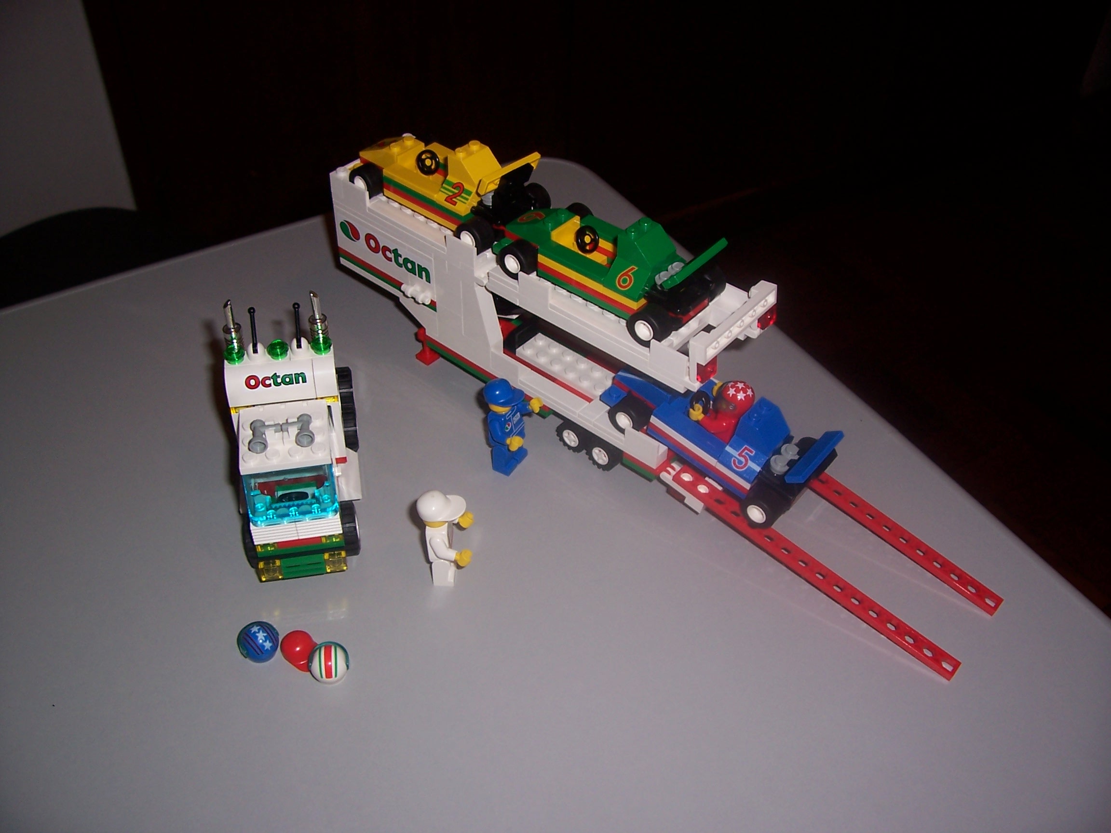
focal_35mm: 34
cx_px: 556
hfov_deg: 54.0
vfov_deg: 41.8
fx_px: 1091
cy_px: 416
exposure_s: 1/60
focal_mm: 5.6
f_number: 2.7
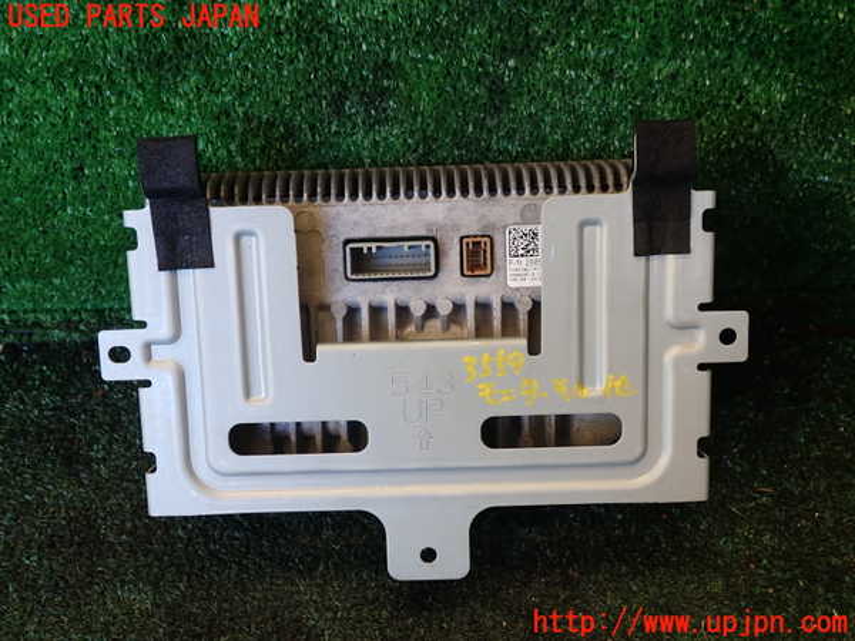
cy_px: 320
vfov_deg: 46.8
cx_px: 428
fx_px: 741
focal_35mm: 30
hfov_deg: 60.0
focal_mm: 5.4
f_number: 2.3
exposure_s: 1/60
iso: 160
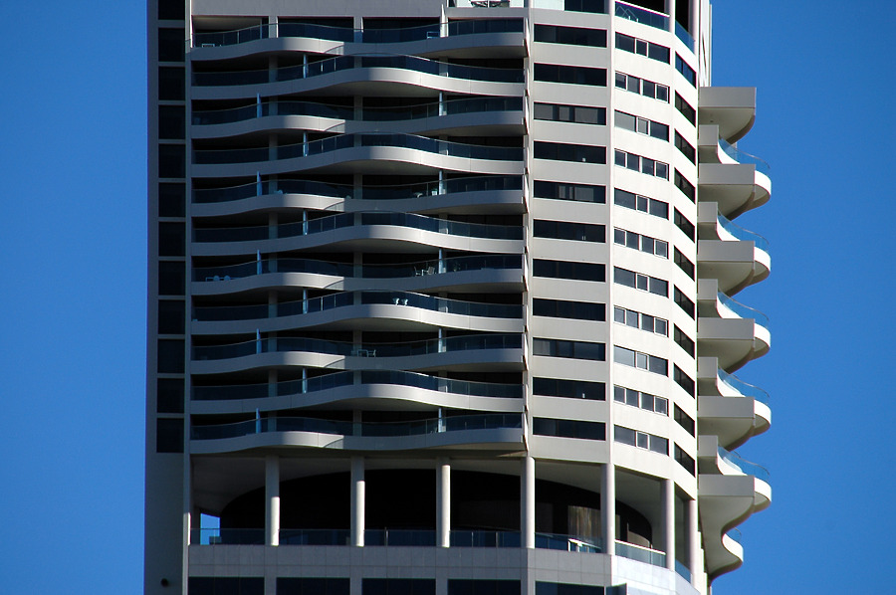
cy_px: 298
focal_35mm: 300
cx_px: 448
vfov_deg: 4.6
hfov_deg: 6.9
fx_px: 7458
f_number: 7.1
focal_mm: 200
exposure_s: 1/800
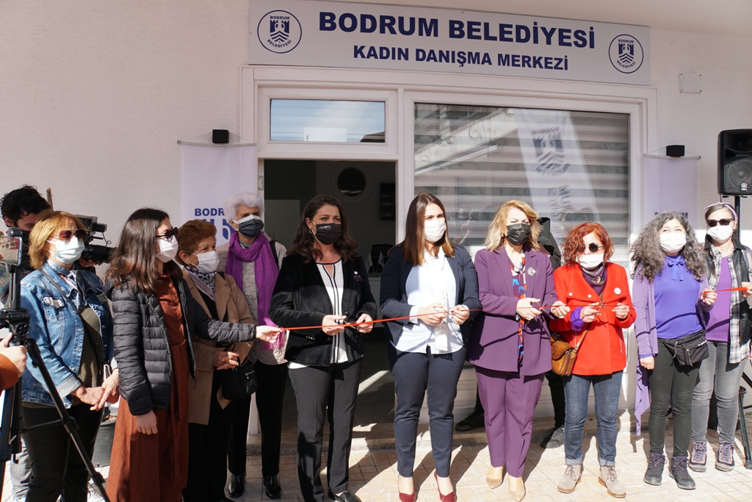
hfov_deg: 67.4
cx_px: 376
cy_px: 251
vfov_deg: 47.9
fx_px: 564
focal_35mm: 27
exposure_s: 1/200
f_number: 6.3
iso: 100
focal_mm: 18
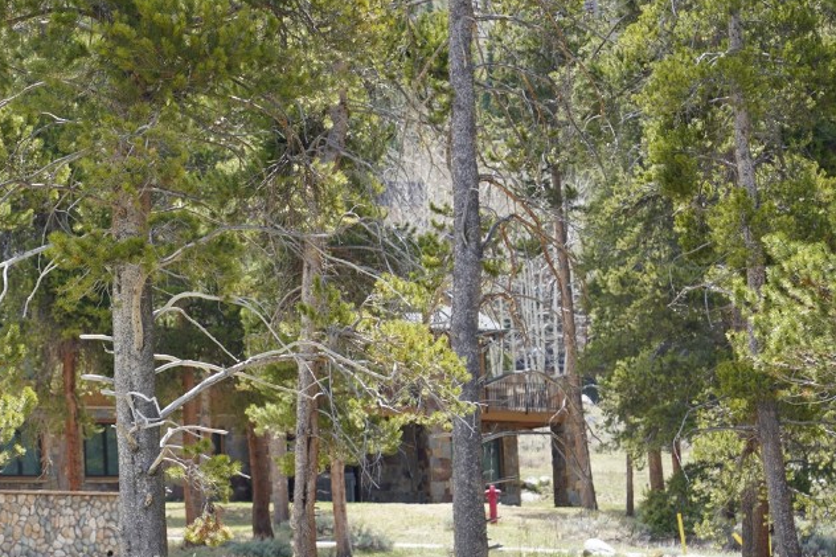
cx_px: 224
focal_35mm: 226
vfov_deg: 6.1
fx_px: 5247
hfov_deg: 9.1
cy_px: 396
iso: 100
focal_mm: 124
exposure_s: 1/200
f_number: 4.5
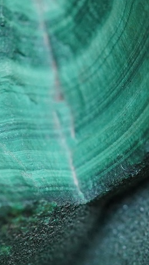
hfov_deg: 10.5
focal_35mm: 115
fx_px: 808
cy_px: 164
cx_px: 100
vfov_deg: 18.6
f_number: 7.1
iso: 2500
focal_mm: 30
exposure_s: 1/160
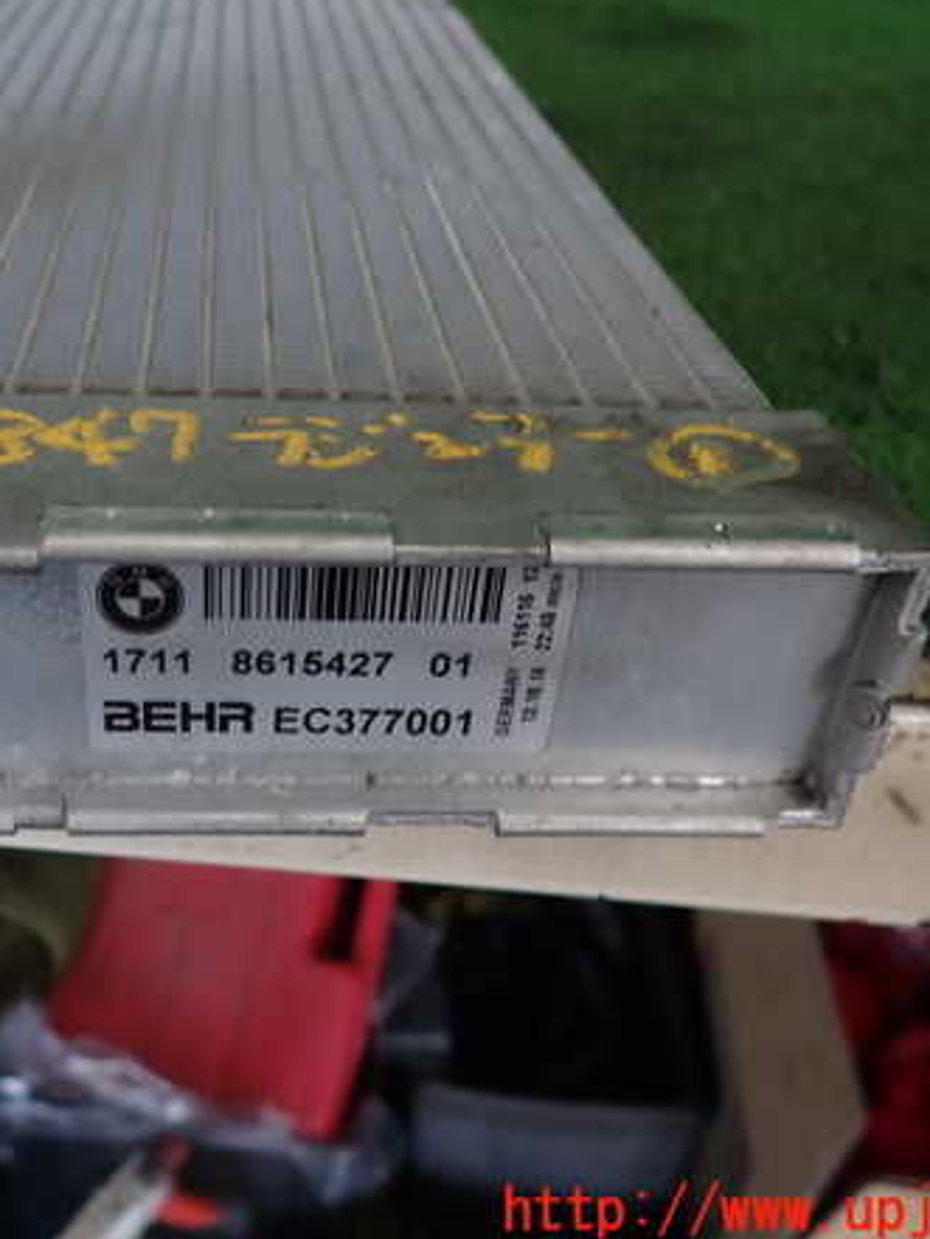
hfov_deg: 41.2
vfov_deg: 53.9
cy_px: 615
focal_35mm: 34
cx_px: 295
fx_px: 1217
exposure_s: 1/60
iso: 200
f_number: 2
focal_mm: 4.5
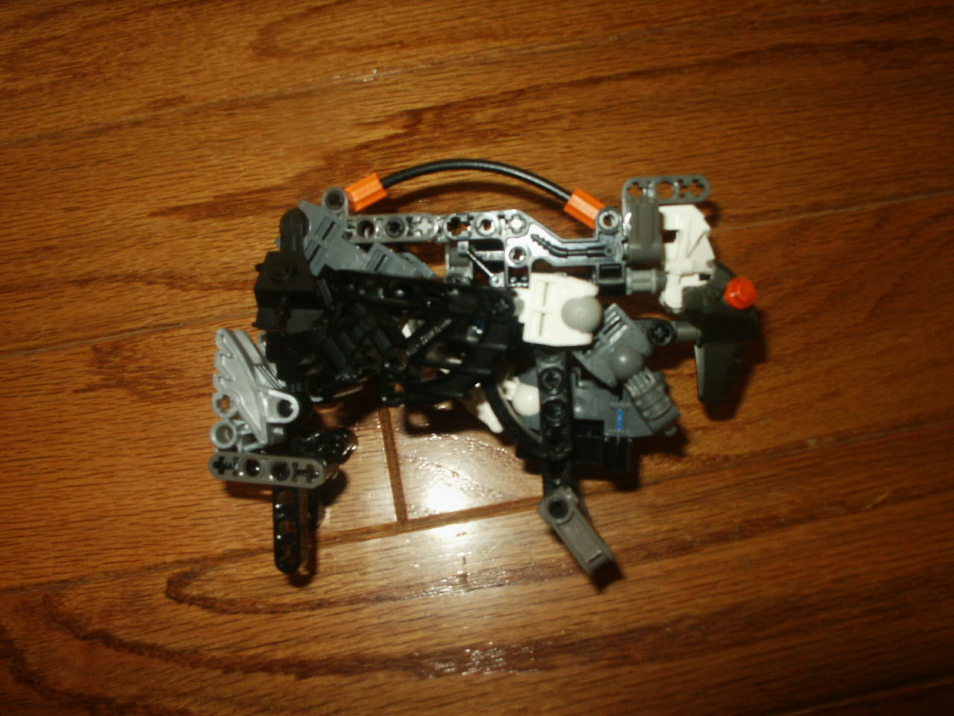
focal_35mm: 35
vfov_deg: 40.7
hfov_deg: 52.6
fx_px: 965
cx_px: 477
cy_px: 358
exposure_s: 1/45
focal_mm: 7.18
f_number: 6.7
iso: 200
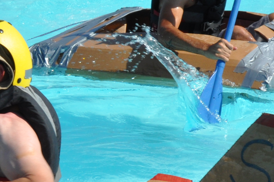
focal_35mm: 170
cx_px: -95
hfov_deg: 11.7
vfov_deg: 8.0
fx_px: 1292
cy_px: 152
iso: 400
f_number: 16
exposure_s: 1/250
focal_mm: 30
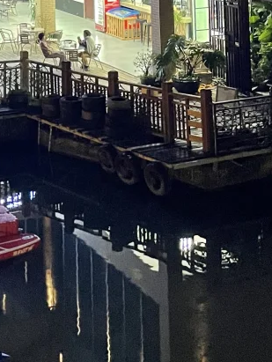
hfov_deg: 16.1
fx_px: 952
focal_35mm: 91
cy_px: -227
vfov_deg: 18.3
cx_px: 45
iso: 640
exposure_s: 1/33
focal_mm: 4.2
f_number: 1.6
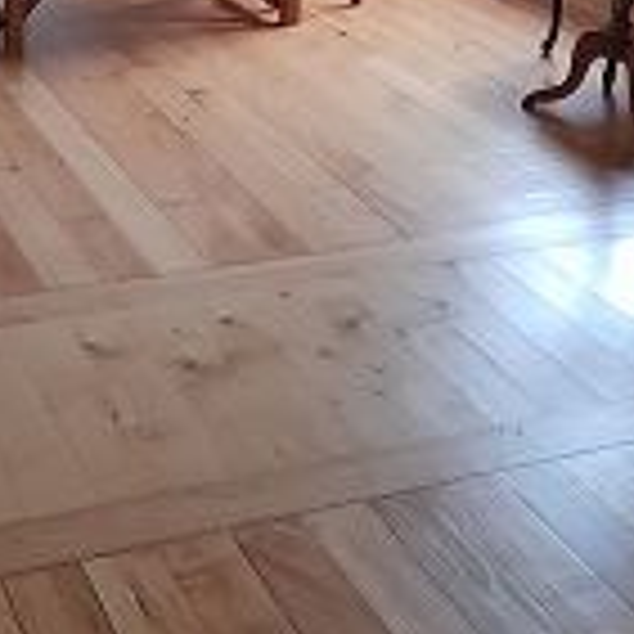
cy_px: -139
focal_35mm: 75
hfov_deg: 23.0
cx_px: 220
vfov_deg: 21.3
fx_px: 1554
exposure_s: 1/30
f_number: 2
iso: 250
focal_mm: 4.6
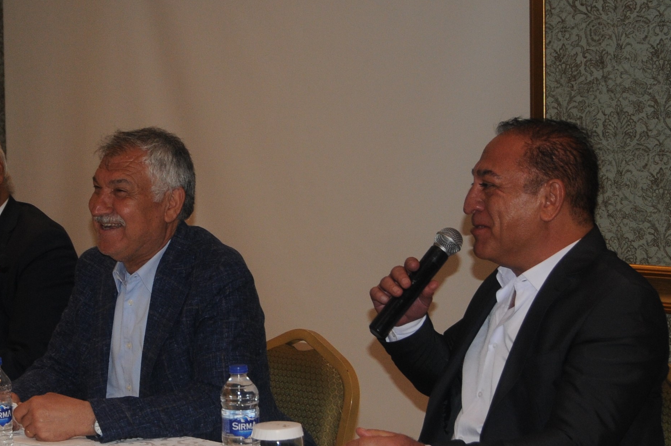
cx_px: 169
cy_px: 360
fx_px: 1284
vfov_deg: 19.5
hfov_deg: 28.8
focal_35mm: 69
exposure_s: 1/60
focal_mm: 28
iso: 400
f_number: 4
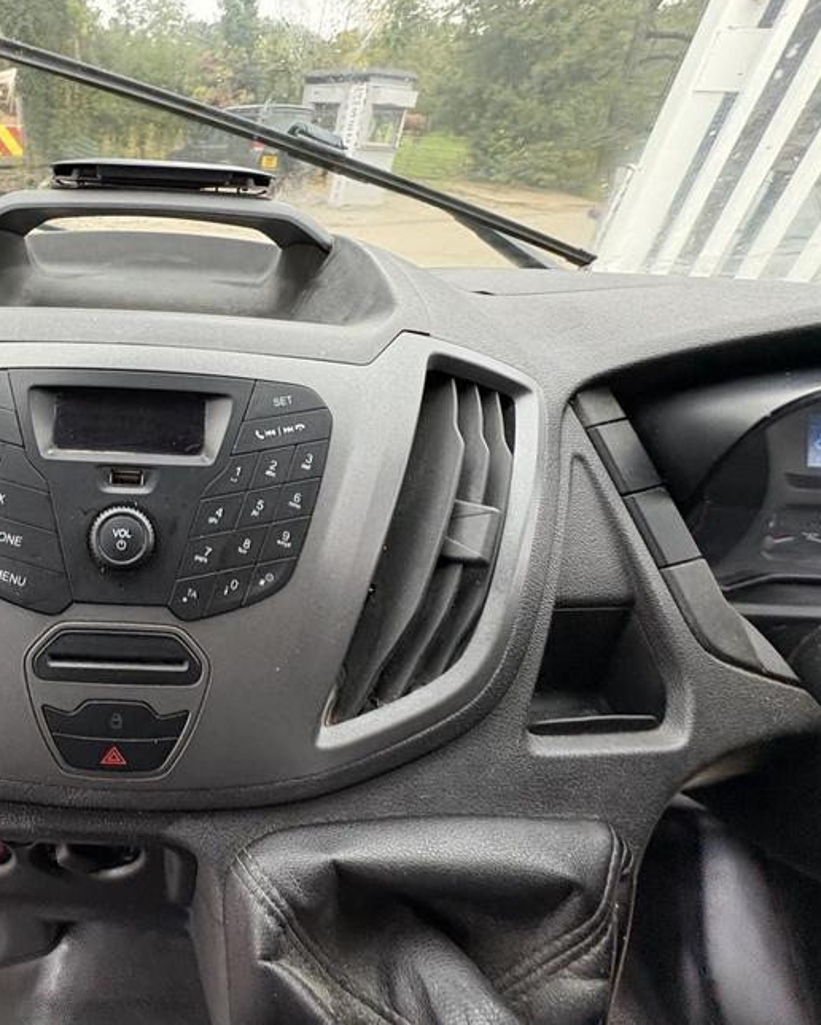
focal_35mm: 19
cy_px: 506
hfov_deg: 64.5
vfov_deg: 83.2
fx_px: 577
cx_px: 162
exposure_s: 1/99
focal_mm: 2.22
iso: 200
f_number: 2.2
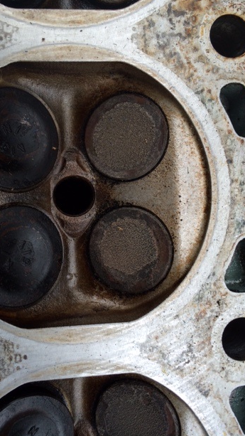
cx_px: 90
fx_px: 381
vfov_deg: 59.5
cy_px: 209
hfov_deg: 35.4
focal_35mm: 33
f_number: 2.2
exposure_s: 1/120
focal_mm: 4.15
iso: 40
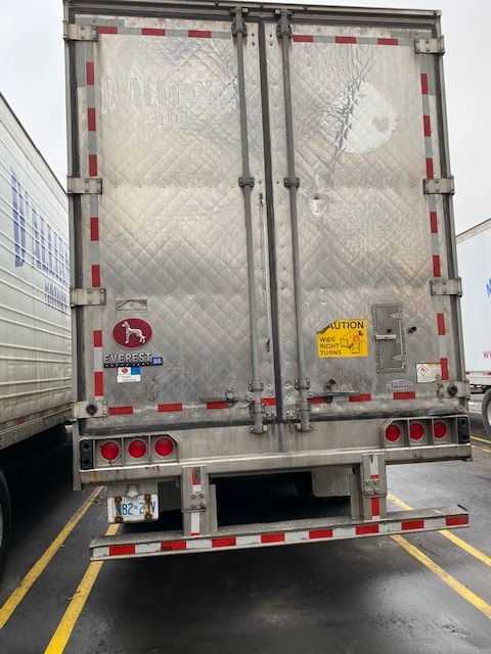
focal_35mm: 26
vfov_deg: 67.3
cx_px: 246
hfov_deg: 53.1
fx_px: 492
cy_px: 327
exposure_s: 1/121
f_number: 1.8
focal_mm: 4.25
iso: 40
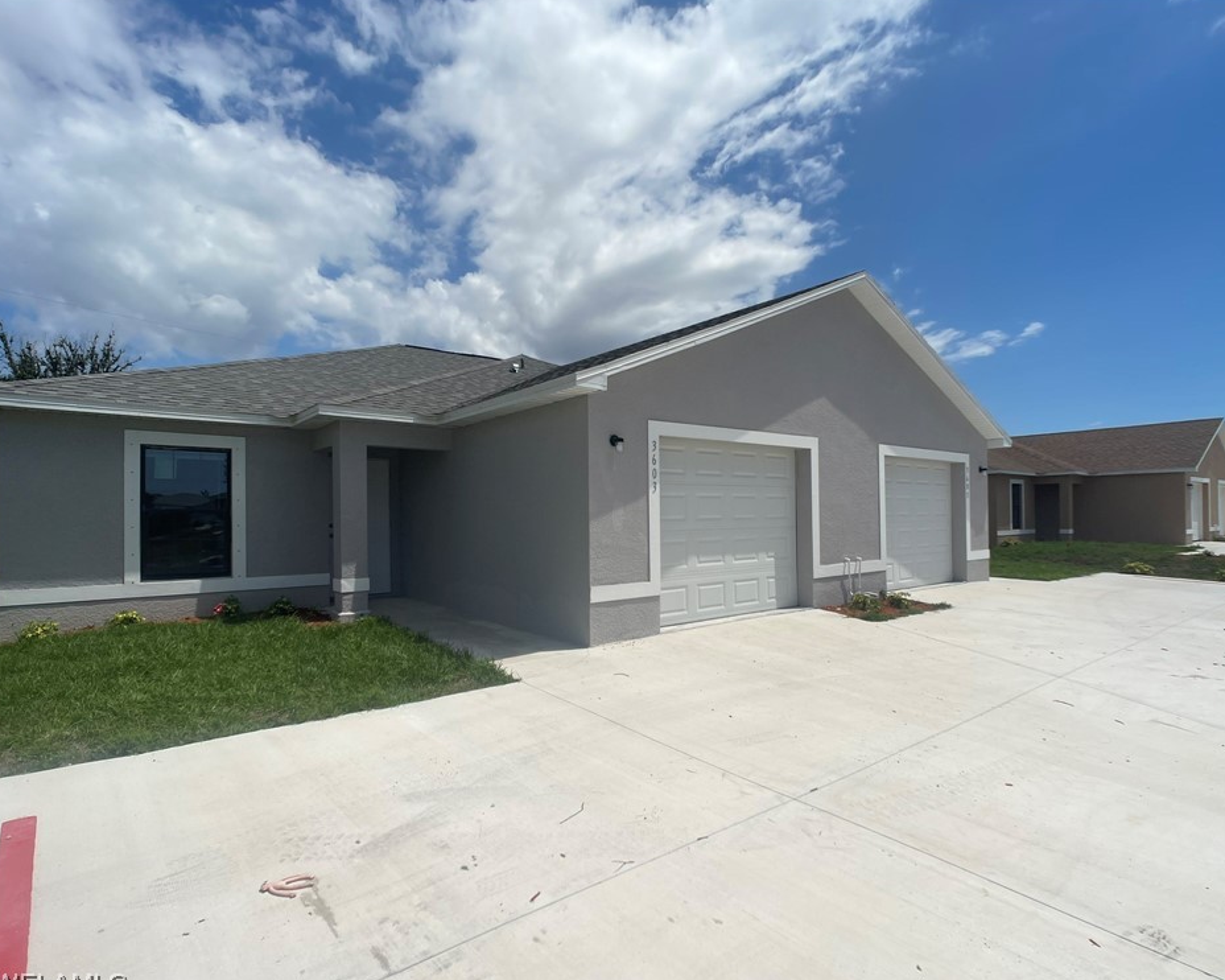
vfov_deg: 51.5
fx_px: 1015
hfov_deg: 62.2
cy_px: 499
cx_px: 643
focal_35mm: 28
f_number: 1.6
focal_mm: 5.1
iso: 40
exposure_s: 1/10989
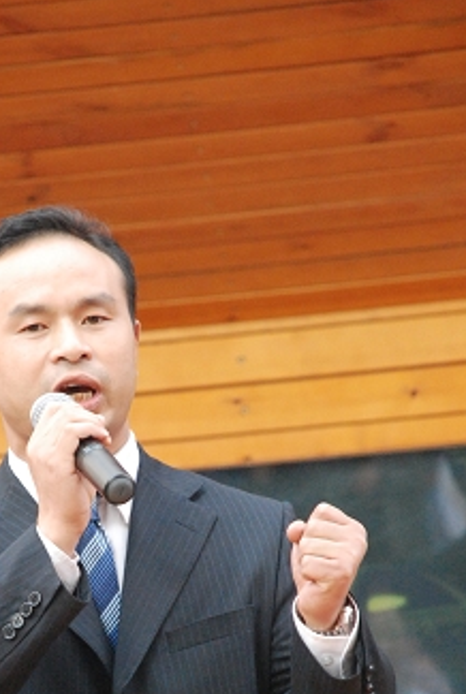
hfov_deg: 3.7
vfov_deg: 5.5
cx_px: 98
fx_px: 7229
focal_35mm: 374
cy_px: 598
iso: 1600
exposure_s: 1/250
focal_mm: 135
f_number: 5.6
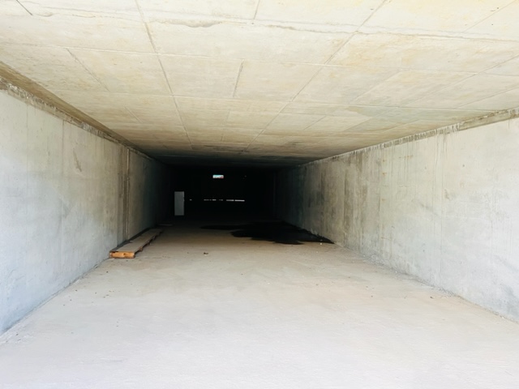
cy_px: 194
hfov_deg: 67.3
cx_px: 260
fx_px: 390
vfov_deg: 53.1
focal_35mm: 26
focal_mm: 5.7
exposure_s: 1/75
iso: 125
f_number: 1.5
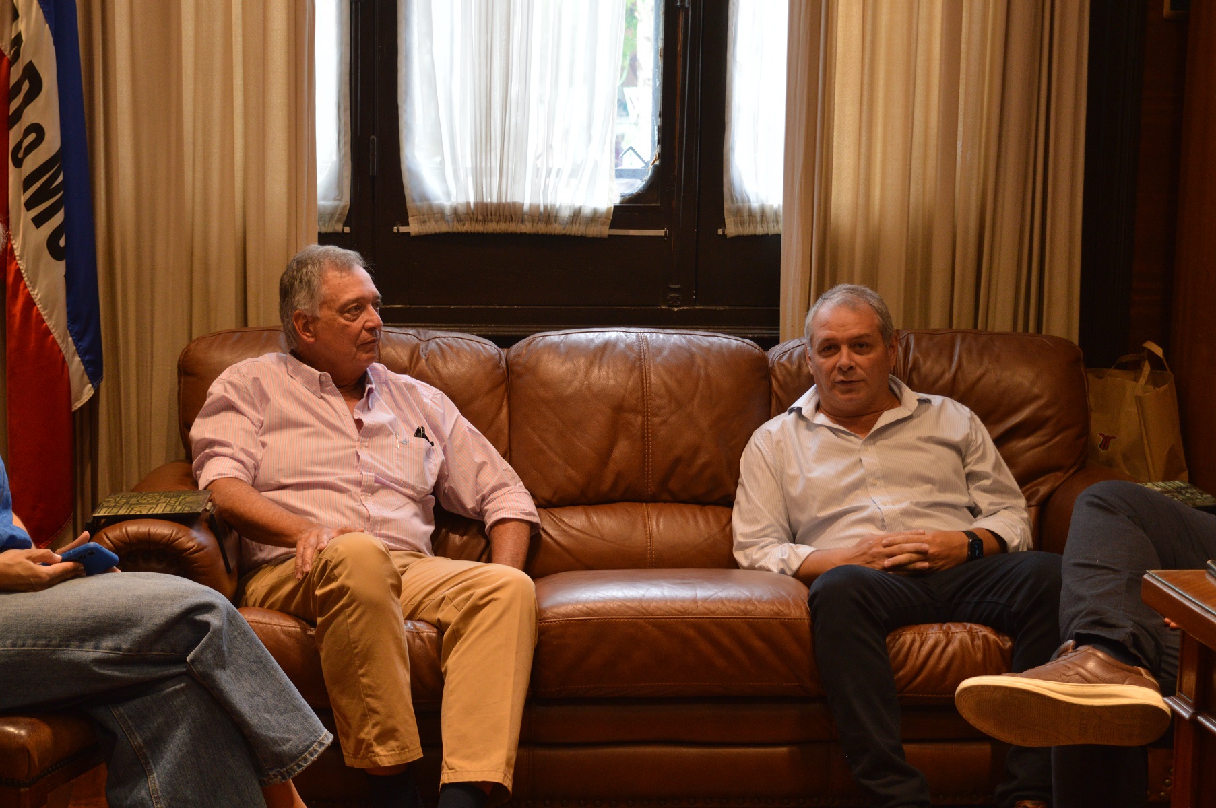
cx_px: 608
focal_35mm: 69
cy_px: 404
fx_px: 2328
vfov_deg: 19.7
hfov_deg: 29.3
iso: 560
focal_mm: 46
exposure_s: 1/60
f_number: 5
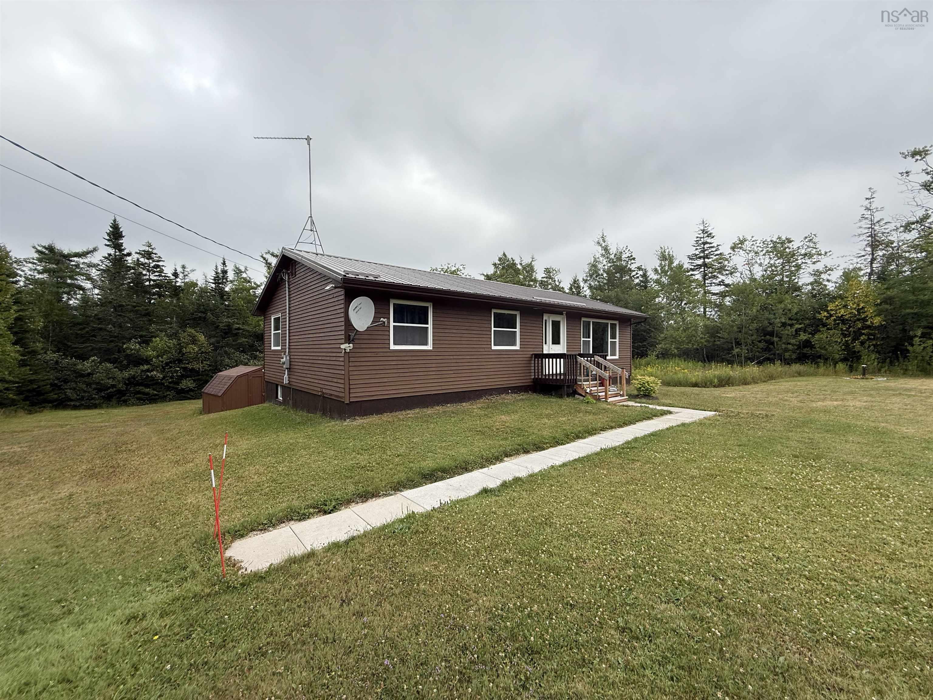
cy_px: 350
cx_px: 466
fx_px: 377
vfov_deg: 85.7
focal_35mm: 14
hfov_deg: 102.1
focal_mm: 2.22
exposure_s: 1/694
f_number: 2.2
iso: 50
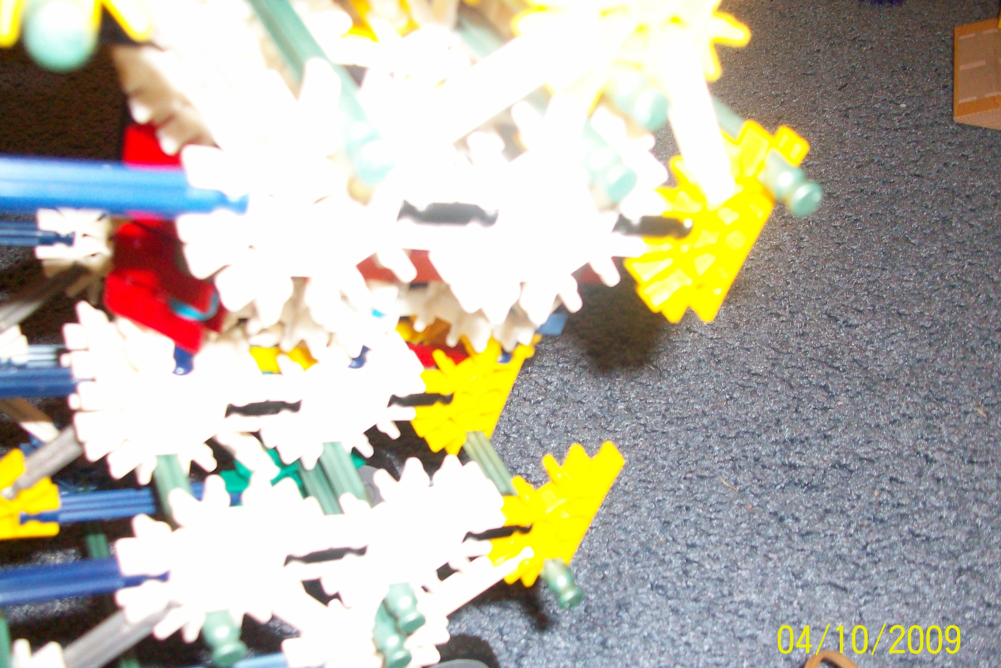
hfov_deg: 53.1
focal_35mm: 36
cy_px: 349
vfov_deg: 36.9
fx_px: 1001
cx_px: 504
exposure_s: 1/60
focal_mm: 5.7
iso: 160
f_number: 2.8
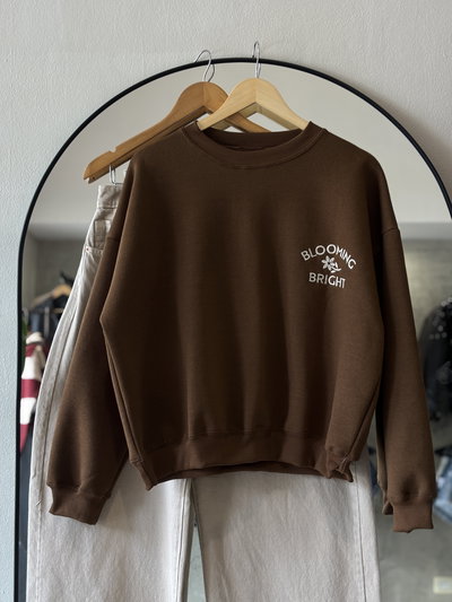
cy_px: 301
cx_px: 226
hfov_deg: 28.0
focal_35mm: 52
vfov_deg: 36.8
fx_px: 905
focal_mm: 5.96
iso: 50
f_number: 1.6
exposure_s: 1/50
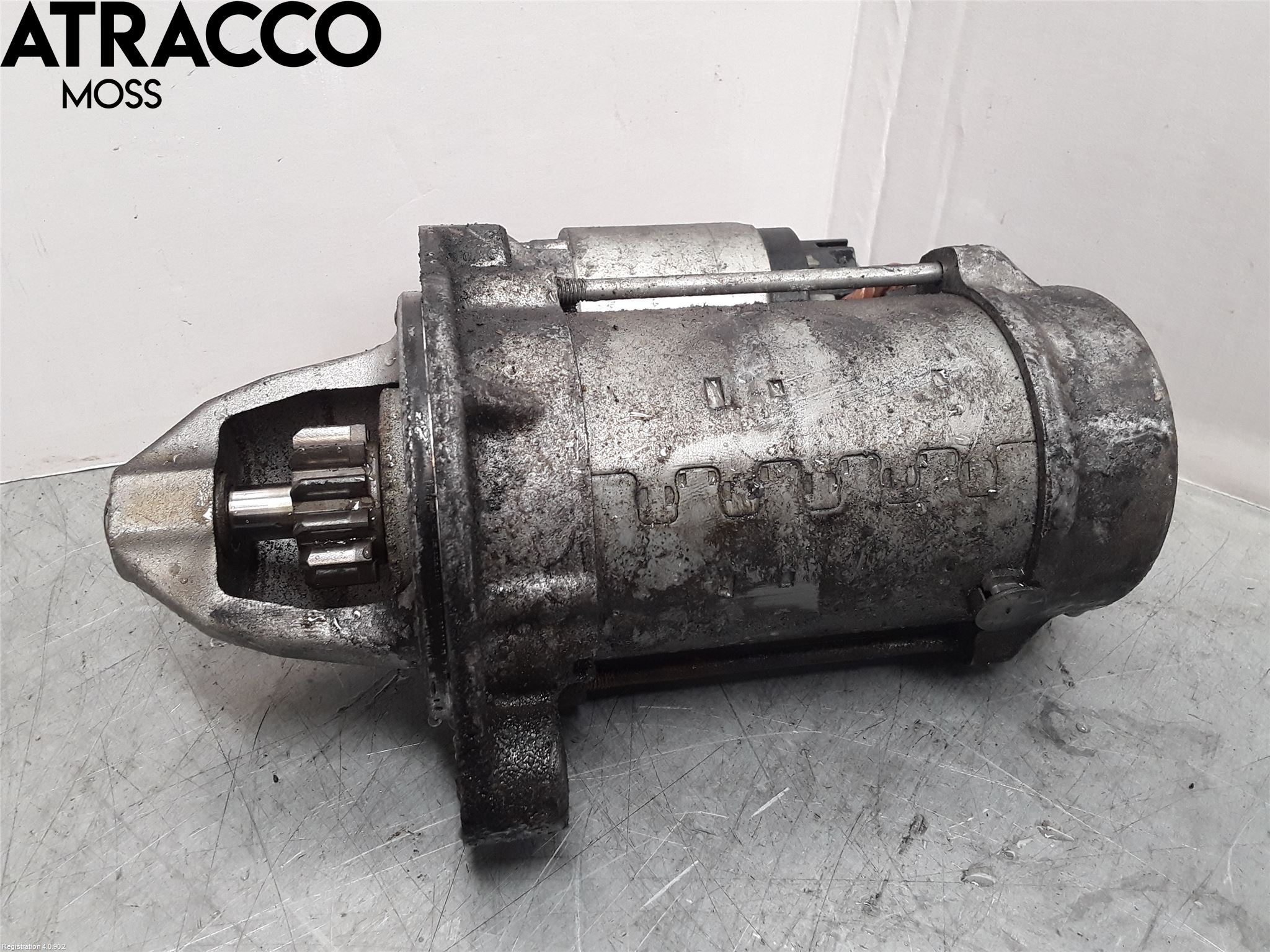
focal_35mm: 28
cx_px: 635
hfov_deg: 63.4
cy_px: 476
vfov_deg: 49.7
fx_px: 1027
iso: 64
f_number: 1.9
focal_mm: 2.91
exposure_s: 1/50
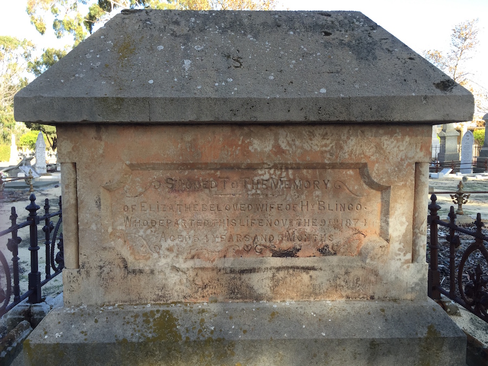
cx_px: 244
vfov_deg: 48.2
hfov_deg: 61.7
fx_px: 409
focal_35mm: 29
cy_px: 183
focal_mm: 4.15
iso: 32
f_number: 2.2
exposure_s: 1/257
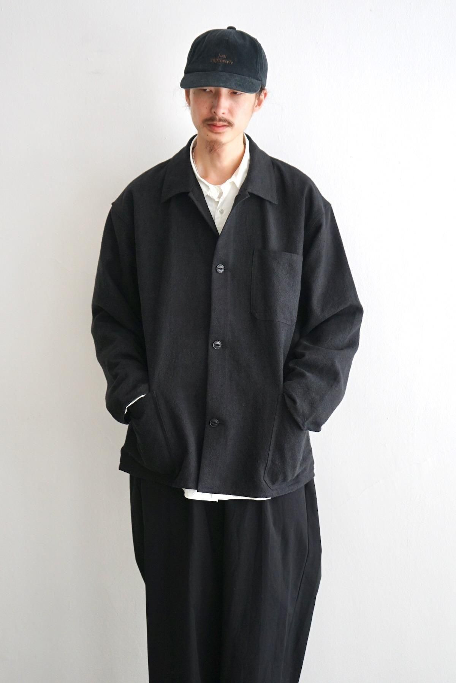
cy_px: 342
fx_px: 1178
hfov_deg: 21.9
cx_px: 228
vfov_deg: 32.4
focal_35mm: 62
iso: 800
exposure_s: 1/80
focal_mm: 62
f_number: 5.6
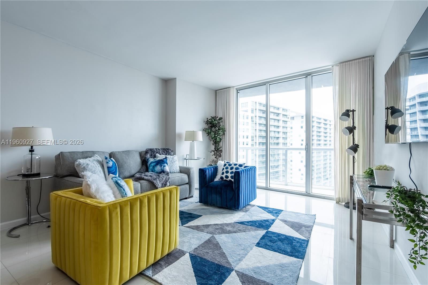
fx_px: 178
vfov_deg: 77.3
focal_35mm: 15
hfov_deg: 100.4
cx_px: 214
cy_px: 142
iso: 640
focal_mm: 10
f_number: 8
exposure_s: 1/1250
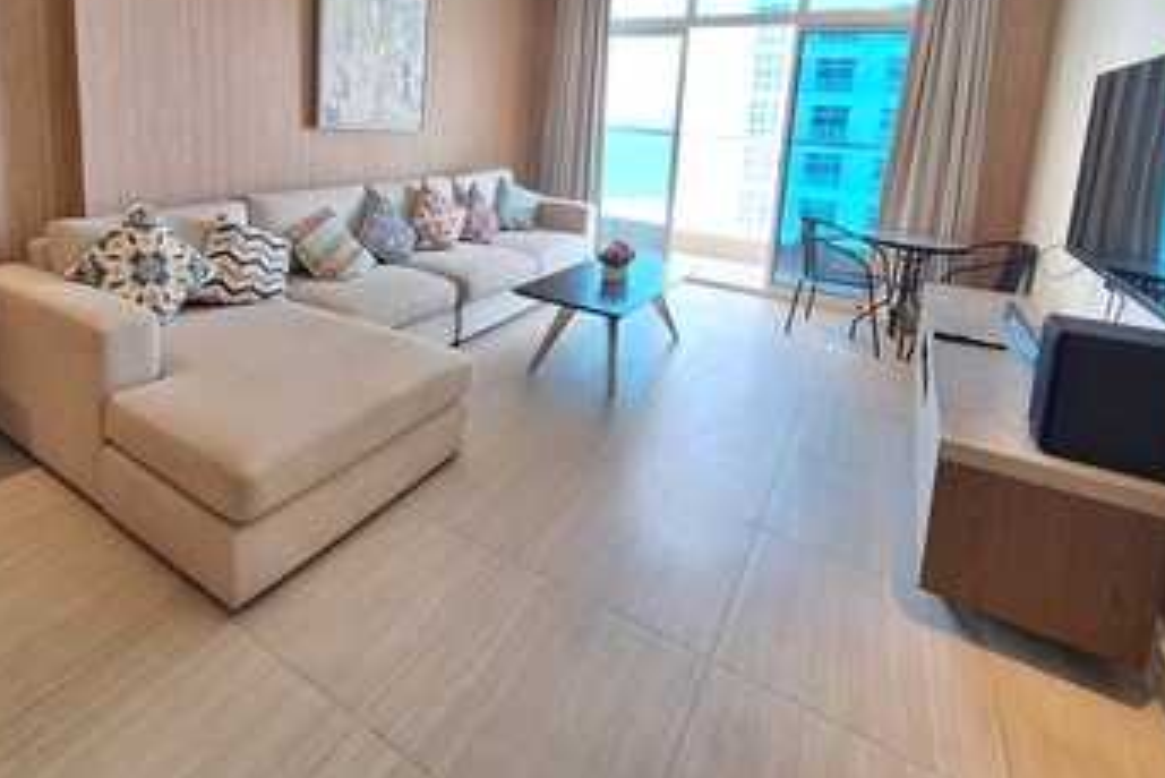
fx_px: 583
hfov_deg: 89.6
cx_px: 515
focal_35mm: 18
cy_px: 202
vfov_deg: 63.8
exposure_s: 1/50
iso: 100
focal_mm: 1.74
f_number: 2.2
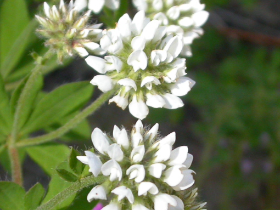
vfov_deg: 10.7
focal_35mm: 138
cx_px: 126
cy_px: 163
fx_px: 1117
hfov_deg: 14.3
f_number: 4.8
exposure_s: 1/99.1
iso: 100
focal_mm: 11.5
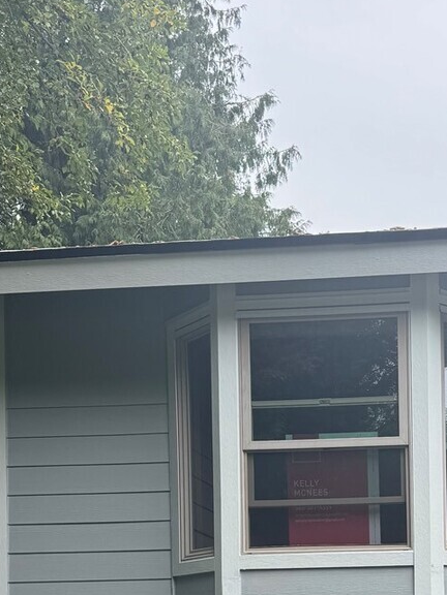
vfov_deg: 29.9
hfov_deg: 23.8
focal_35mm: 60
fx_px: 1033
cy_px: 604
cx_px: 392
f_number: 1.78
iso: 80
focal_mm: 6.76
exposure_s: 1/1151
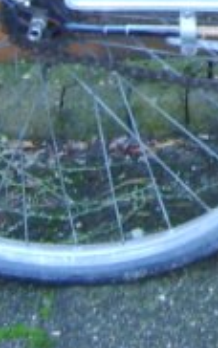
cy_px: -228
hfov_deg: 6.0
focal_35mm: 209
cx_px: 537
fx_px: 1984
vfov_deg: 9.6
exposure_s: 1/30
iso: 93
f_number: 2.8
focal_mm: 5.8
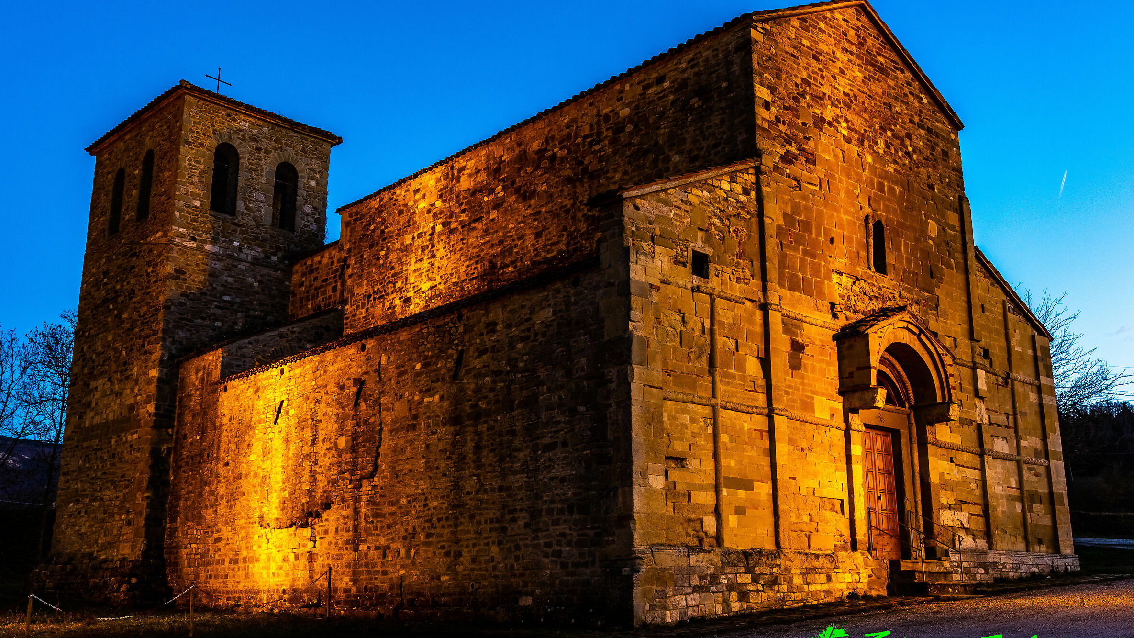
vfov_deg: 33.7
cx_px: 564
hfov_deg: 56.6
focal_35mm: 35
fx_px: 1052
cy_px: 302
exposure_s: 2
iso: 100
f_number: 16
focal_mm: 22
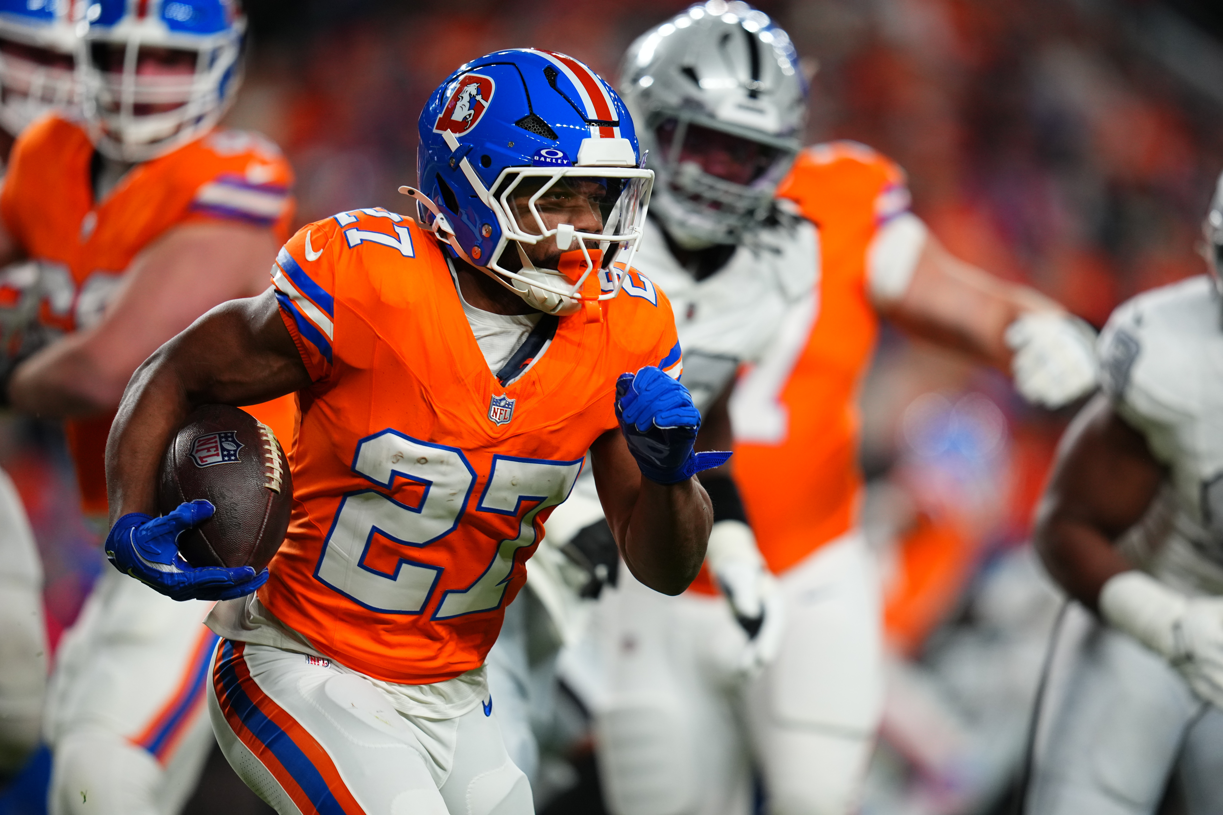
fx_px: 13588
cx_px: 612
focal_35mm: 400
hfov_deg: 5.2
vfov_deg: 3.4
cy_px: 408
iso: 1600
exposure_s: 1/1600
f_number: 2.8
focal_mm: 400
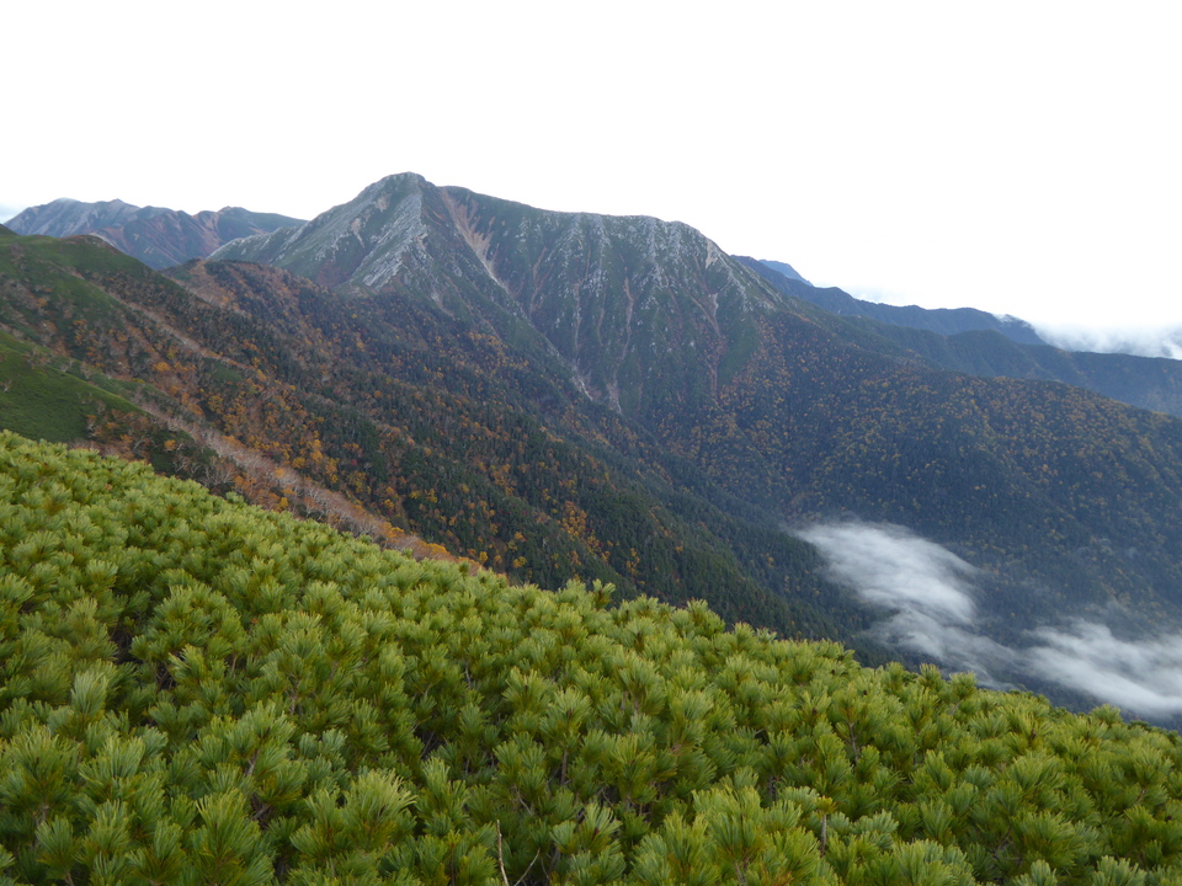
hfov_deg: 56.8
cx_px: 591
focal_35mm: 32
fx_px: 1093
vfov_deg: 44.2
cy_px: 443
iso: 100
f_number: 3.5
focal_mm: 5.4
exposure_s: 1/100
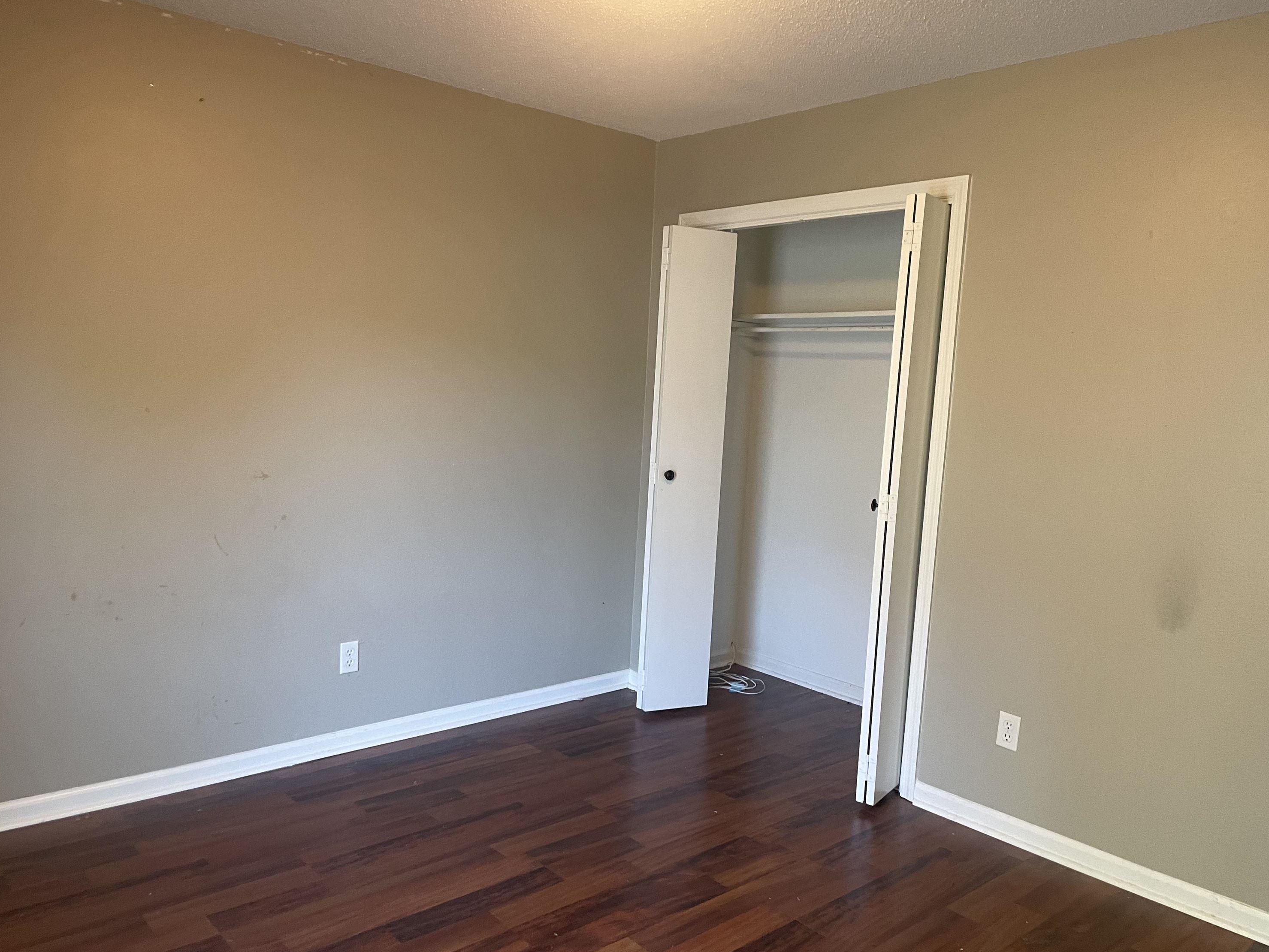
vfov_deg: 51.4
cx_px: 649
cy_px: 485
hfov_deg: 65.3
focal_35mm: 27
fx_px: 990
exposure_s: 1/60
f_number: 1.6
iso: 200
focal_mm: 4.2
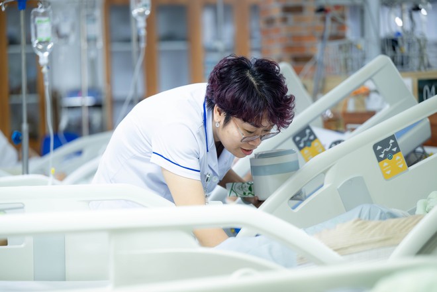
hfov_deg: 17.8
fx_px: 1396
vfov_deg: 11.9
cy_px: 146
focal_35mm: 115
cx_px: 218
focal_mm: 115
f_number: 2.8
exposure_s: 1/320
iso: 3200
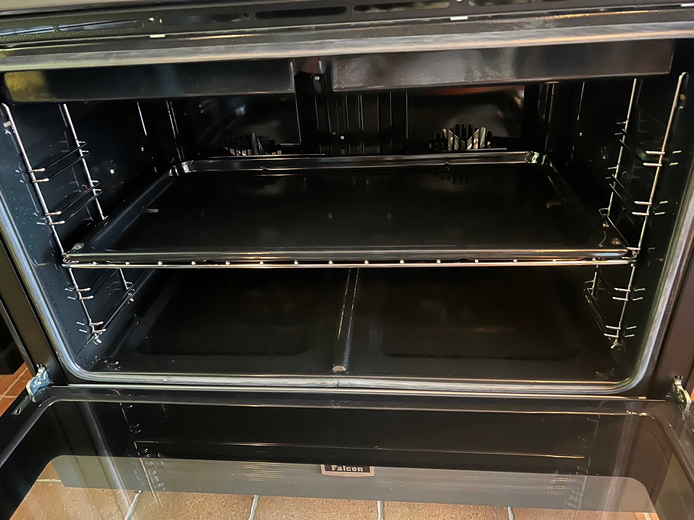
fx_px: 521
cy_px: 260
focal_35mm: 26
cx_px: 347
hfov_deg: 67.3
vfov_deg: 53.1
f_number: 1.5
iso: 800
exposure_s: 1/9
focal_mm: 5.7
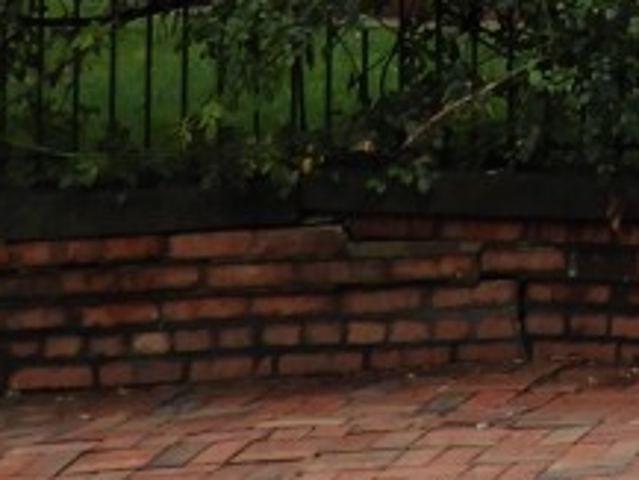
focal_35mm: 299
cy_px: -1095
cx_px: 1846
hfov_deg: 6.2
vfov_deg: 4.7
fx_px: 5522
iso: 100
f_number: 4
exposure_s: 1/250
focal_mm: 8.1
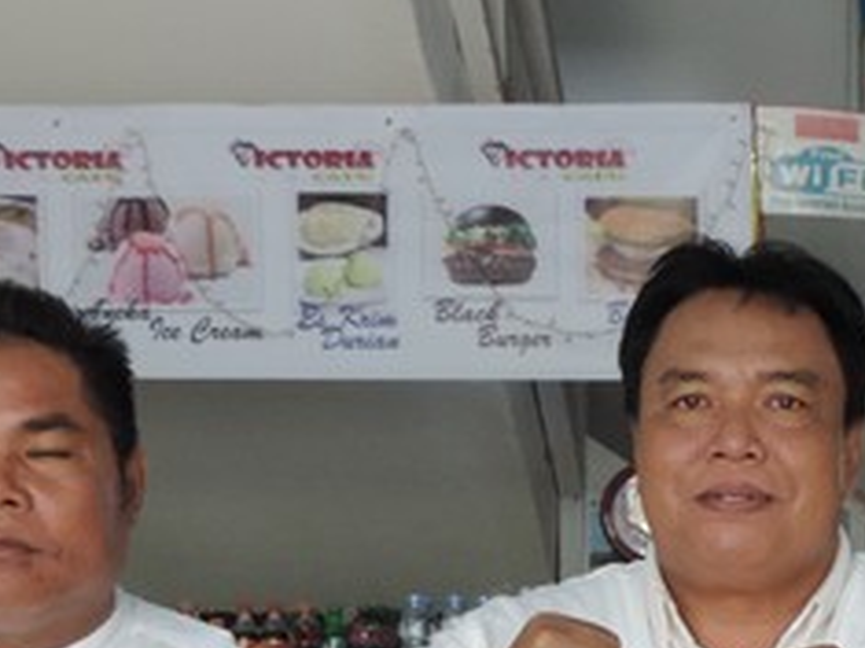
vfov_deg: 13.8
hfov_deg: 18.6
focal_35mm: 102
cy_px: 887
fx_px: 2548
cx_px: 913
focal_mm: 5.3
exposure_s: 1/30
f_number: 3.1
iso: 360
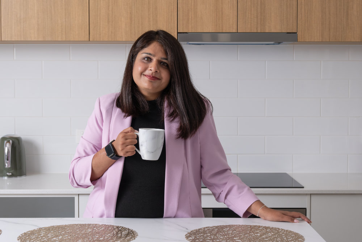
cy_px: 121
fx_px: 654
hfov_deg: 31.0
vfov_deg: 20.9
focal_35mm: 65
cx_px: 181
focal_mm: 43.2
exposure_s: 1/250
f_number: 5
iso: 1000
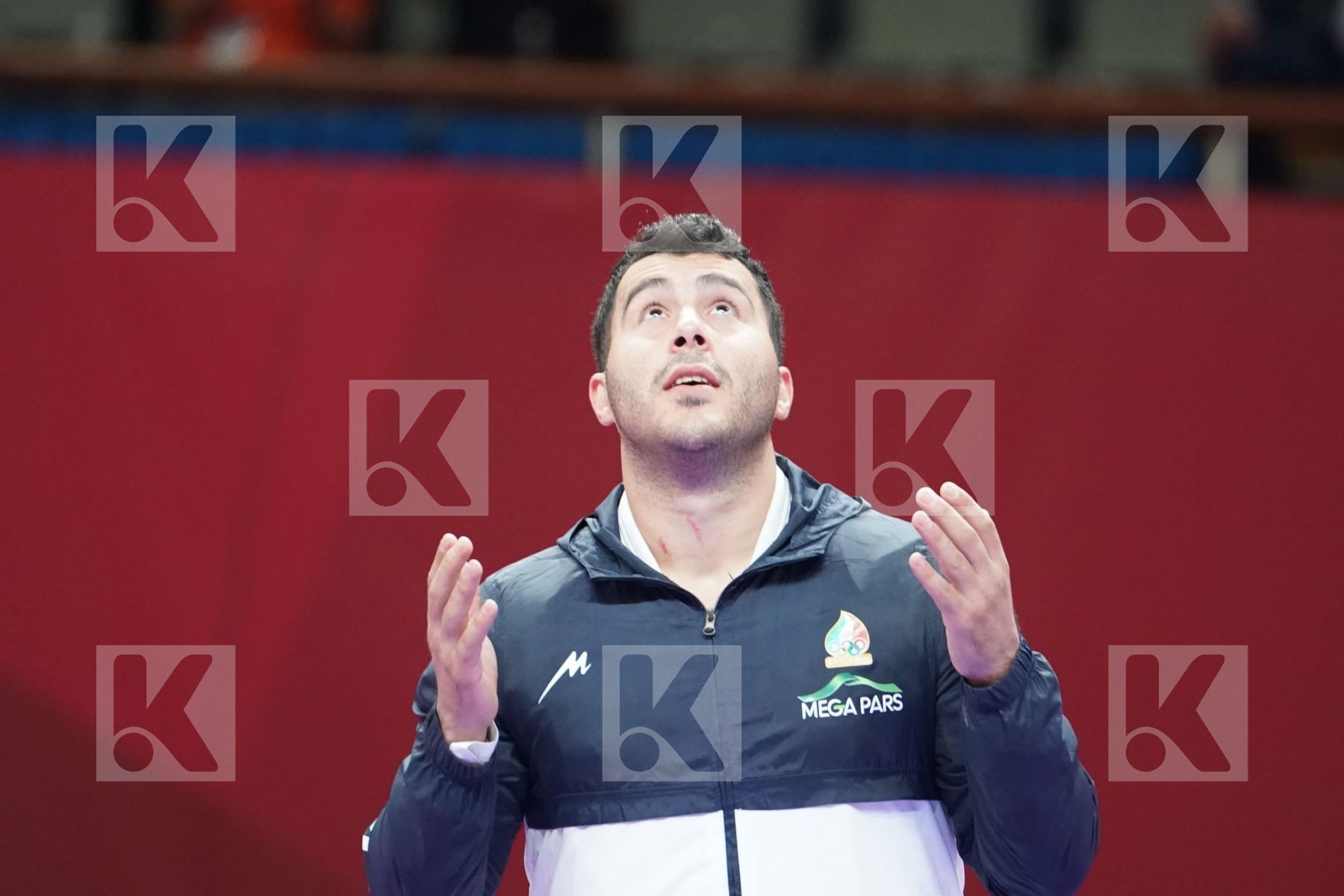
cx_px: 672
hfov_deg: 4.9
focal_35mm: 420
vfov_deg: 3.3
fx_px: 15679
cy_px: 448
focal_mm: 280
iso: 6400
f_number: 4
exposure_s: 1/500
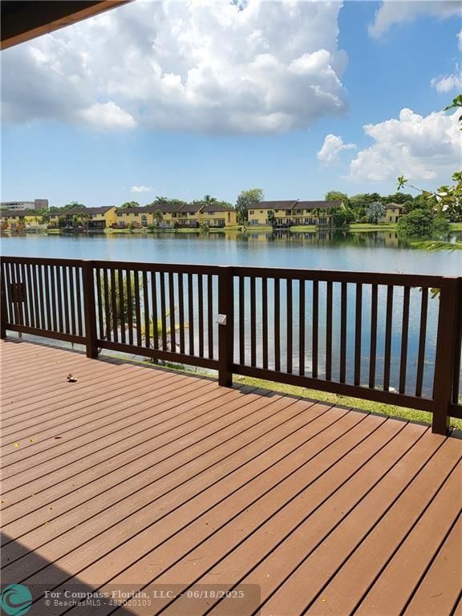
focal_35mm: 26
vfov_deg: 67.3
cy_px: 308
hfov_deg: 53.1
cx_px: 231
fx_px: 463
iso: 50
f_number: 1.8
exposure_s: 1/3372
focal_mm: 4.25
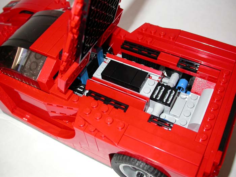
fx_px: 266
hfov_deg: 47.9
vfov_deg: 36.8
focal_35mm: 39
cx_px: 118
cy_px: 88
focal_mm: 8.2
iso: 100
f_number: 2.6
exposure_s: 1/60
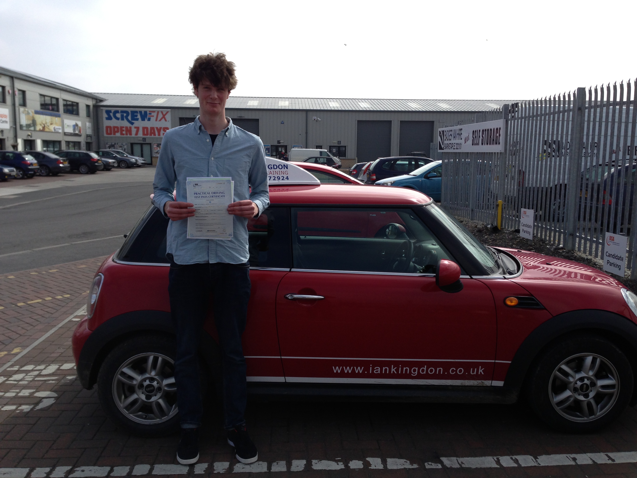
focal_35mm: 33
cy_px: 239
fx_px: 607
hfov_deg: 55.4
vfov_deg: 42.9
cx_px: 318
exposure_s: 1/1412
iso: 50
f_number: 2.4
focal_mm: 4.13
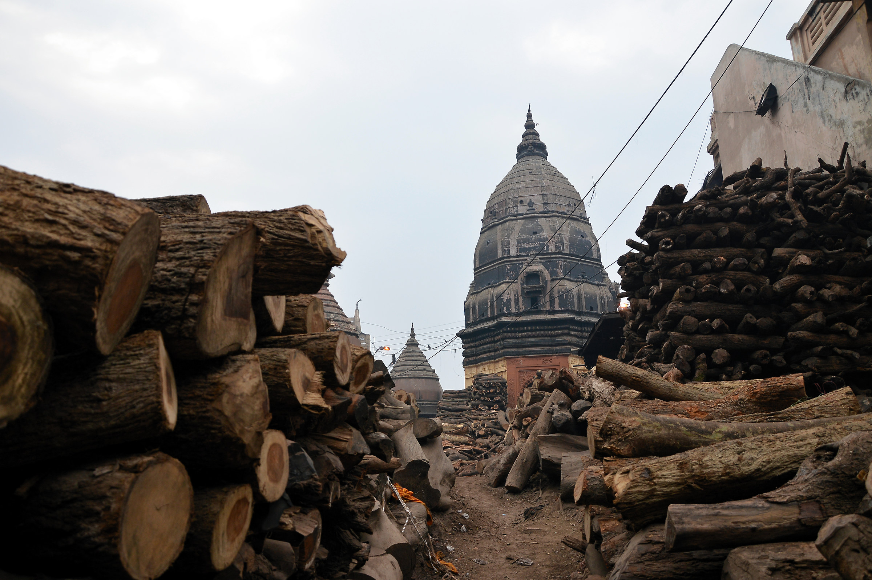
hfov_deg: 67.4
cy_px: 290
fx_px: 653
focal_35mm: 27
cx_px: 436
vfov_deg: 47.8
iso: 200
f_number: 5
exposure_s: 1/100
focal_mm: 18
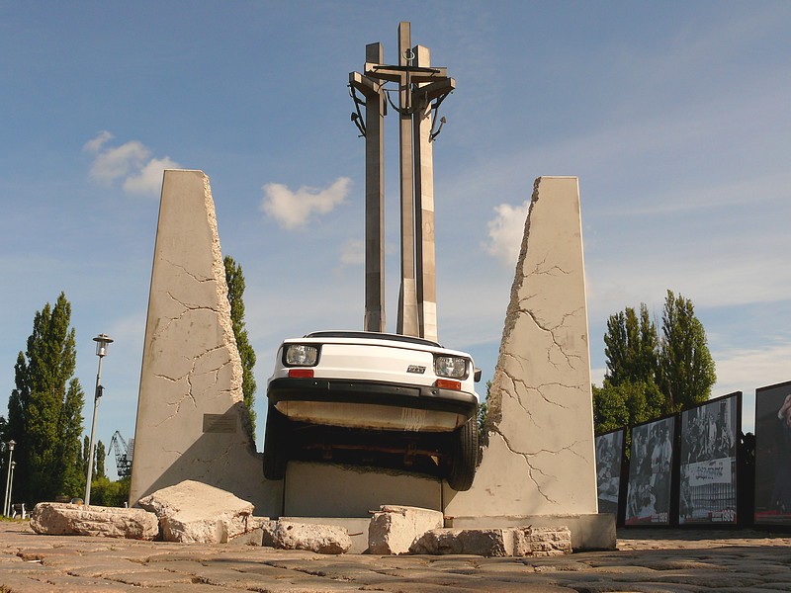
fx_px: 845
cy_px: 296
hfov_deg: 50.1
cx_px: 396
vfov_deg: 38.7
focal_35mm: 37
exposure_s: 1/500
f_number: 7.1
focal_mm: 7.9
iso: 100
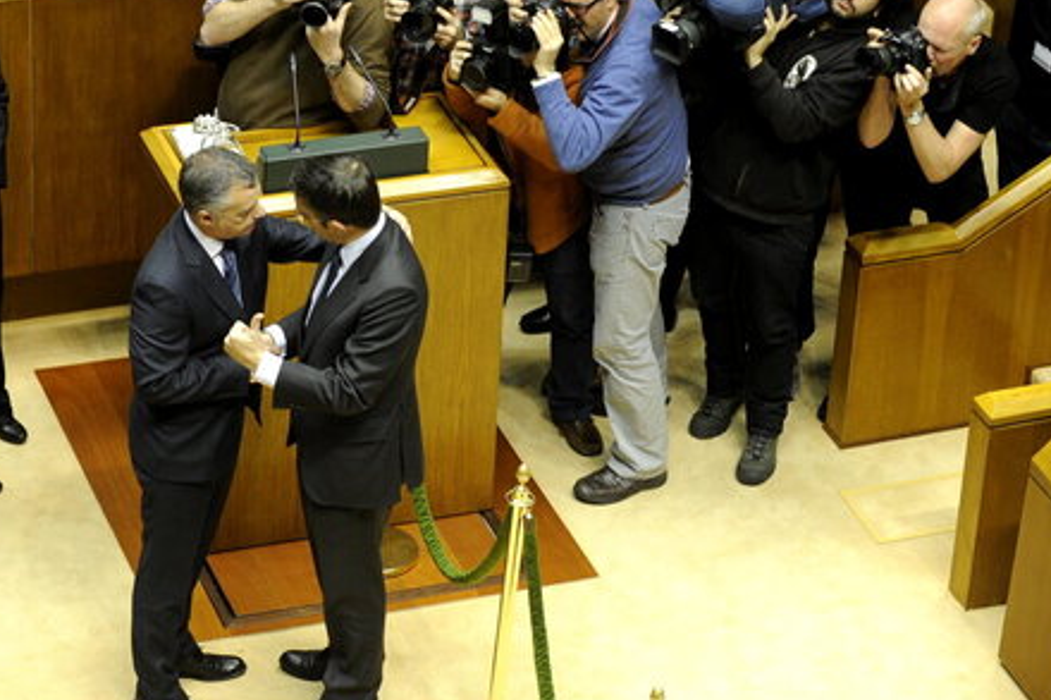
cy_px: 237
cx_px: 217
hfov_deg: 15.4
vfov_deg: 10.4
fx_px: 3852
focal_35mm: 132
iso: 1600
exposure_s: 1/160
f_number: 4
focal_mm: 80
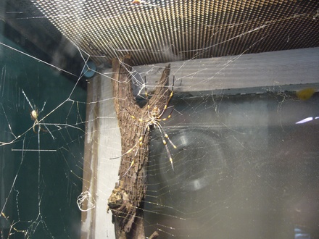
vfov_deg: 40.7
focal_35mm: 35
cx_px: 160
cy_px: 120
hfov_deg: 52.6
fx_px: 323
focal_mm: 5.8
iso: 100
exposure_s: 1/15
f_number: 2.8
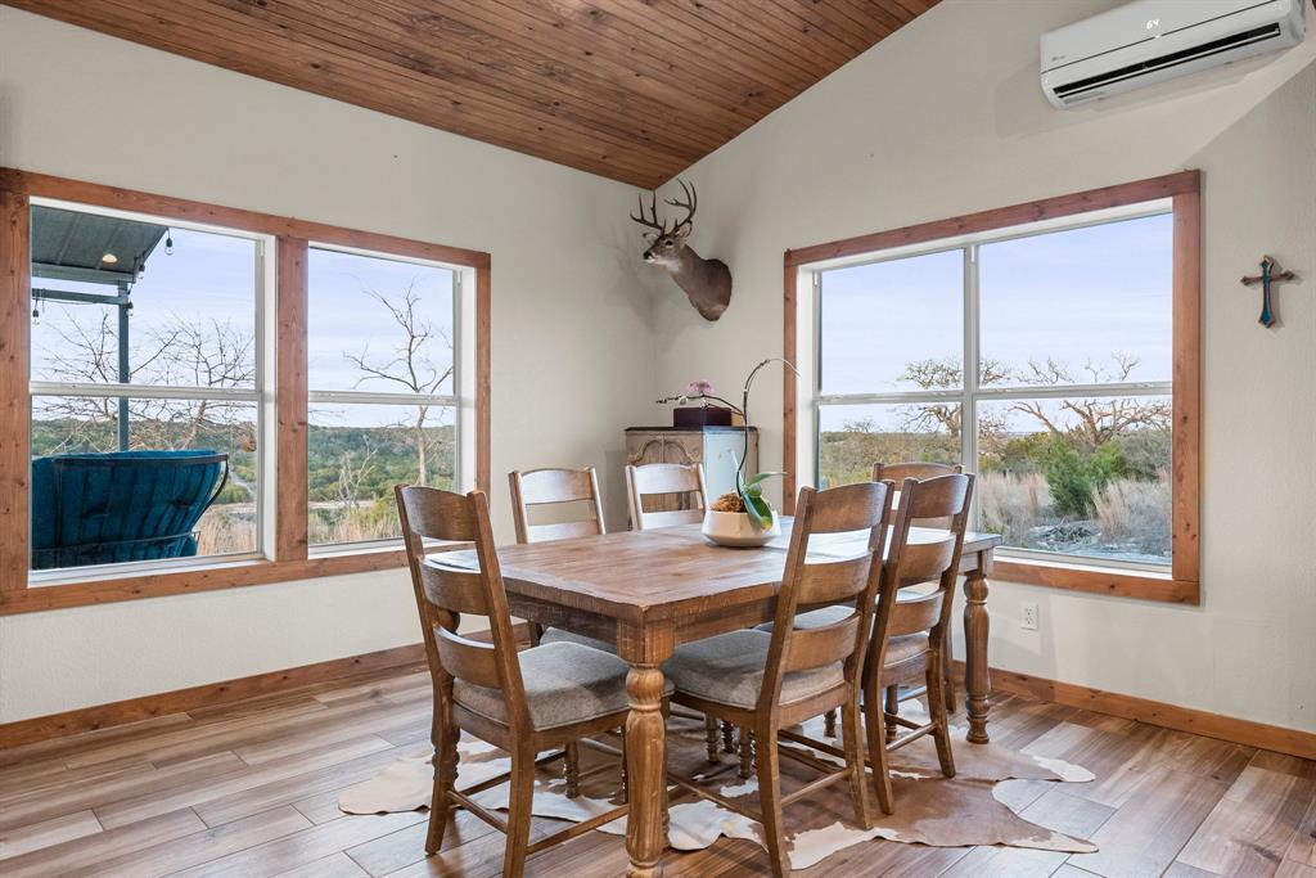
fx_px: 804
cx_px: 658
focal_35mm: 22
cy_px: 439
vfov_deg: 57.2
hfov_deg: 78.6
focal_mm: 22
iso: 3200
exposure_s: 1/8
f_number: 9
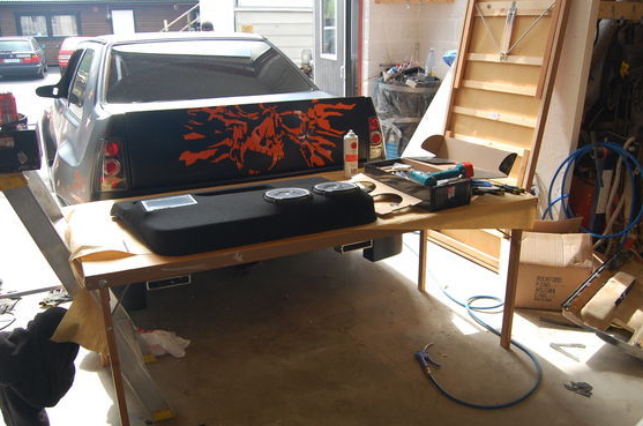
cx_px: 308
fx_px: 553
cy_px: 219
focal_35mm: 31
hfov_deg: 60.4
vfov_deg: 42.2
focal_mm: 18
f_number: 5
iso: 400
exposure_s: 1/100
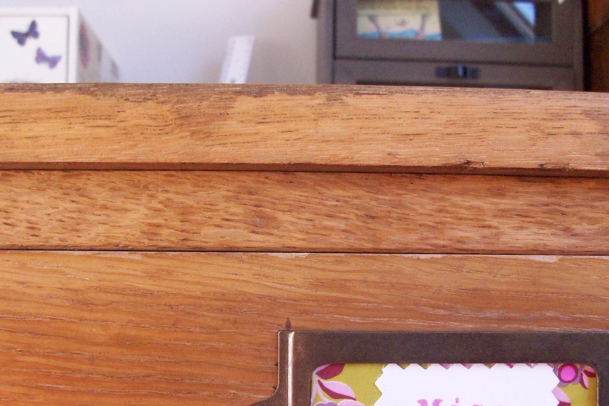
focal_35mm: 49
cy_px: 278
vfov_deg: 27.3
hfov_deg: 40.3
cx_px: 298
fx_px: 829
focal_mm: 5.7
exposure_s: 1/128
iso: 202
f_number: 2.8
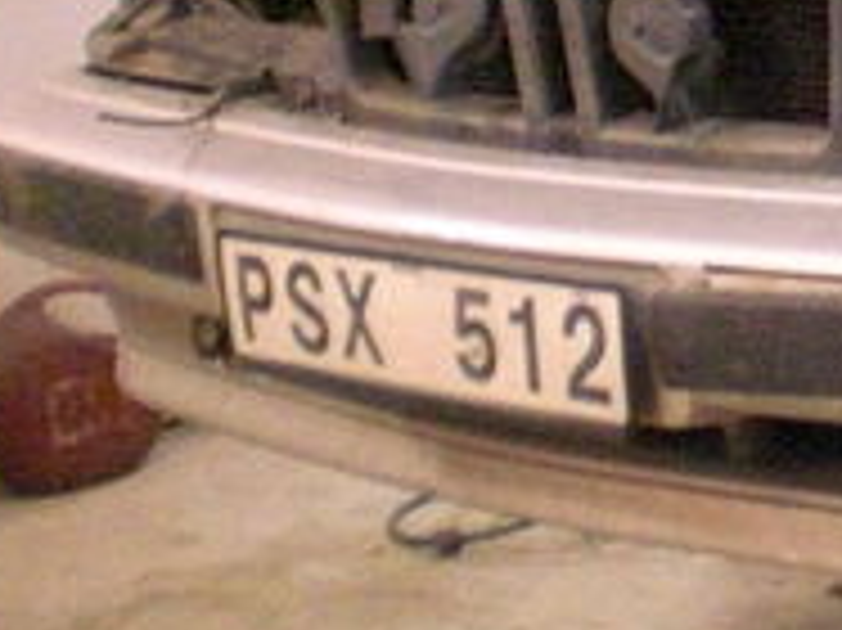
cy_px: -212
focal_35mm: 123
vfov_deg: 11.7
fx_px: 2990
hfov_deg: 14.6
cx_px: 1373
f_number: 3.1
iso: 800
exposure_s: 1/60
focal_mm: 6.3
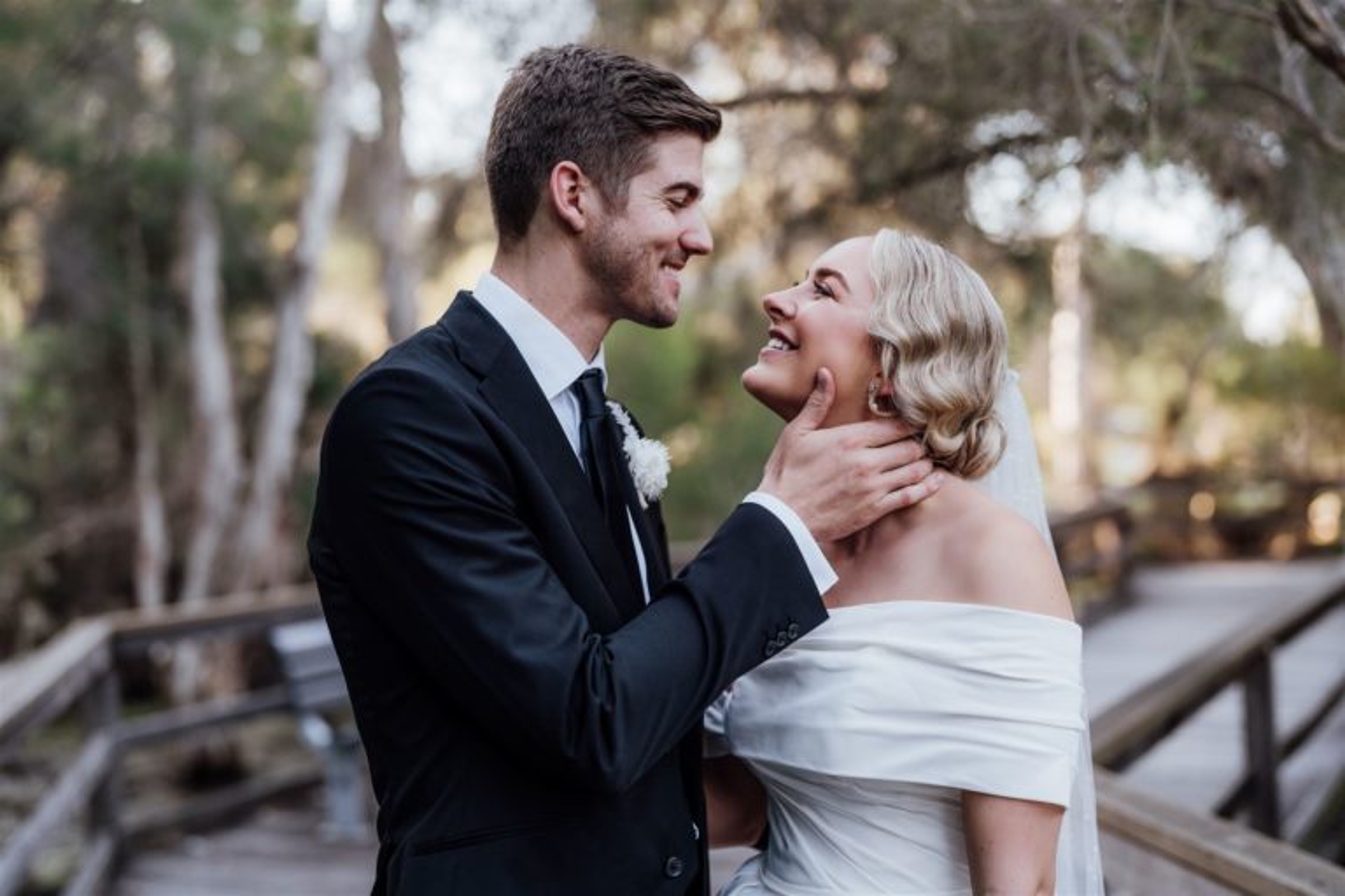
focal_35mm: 50
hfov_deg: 39.6
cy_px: 448
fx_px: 1868
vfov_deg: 27.0
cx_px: 672
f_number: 1.8
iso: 500
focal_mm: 50
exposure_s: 1/1000
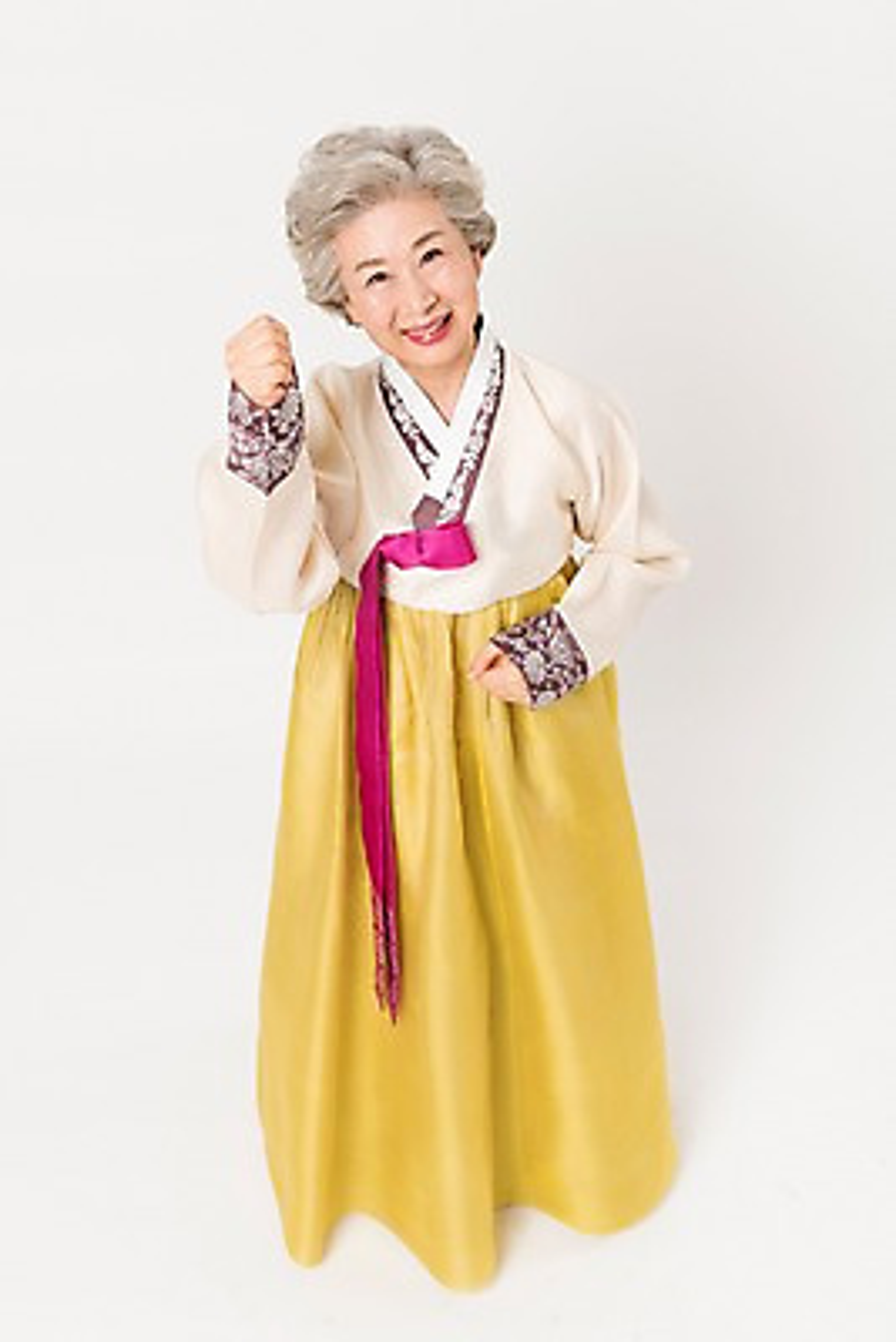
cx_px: 448
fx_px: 1567
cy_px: 671
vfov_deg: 46.4
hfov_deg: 31.9
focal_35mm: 42
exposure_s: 1/125
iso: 100
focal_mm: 42
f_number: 13
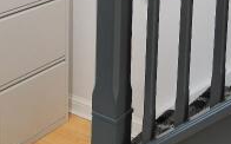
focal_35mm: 80
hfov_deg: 25.8
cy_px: -106
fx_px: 503
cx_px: 131
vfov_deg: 14.5
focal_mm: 10
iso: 50
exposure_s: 1/15
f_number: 3.5
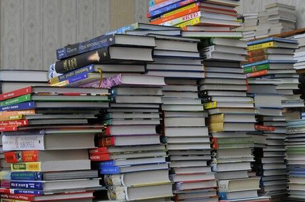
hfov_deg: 31.5
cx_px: 222
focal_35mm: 63
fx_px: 533
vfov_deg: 21.4
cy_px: 134
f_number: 7.1
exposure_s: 1/125
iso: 1000
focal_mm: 24
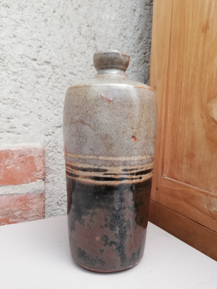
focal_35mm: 27
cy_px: 144
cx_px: 108
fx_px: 226
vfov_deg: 65.3
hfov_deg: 51.4
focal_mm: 3.81
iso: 50
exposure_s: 1/281
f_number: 2.2
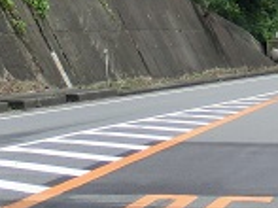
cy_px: -170
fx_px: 2030
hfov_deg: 7.8
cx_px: 205
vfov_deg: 5.8
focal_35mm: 253
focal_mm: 10.04
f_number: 4.5
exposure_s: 1/640
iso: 100
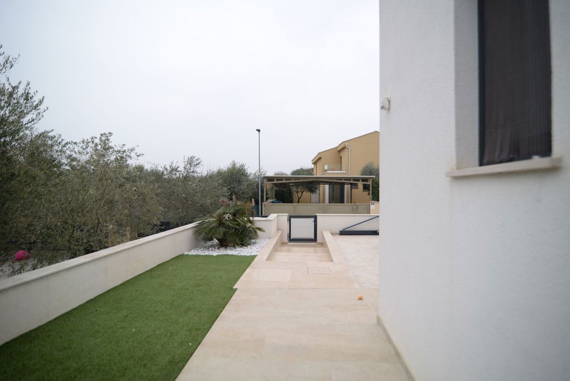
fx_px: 253
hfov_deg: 96.7
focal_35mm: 16
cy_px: 190
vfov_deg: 73.8
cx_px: 285
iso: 125
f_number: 22
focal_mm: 16
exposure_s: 1/800
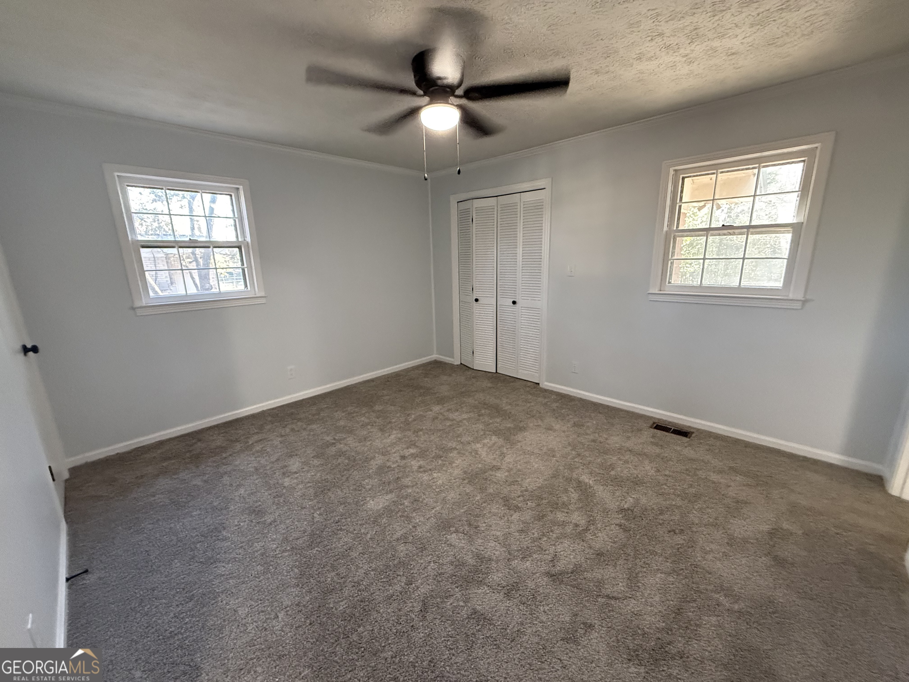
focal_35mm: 14
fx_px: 368
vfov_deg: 85.7
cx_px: 454
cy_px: 341
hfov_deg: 102.1
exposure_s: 1/60
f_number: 2.2
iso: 640
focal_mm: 2.22
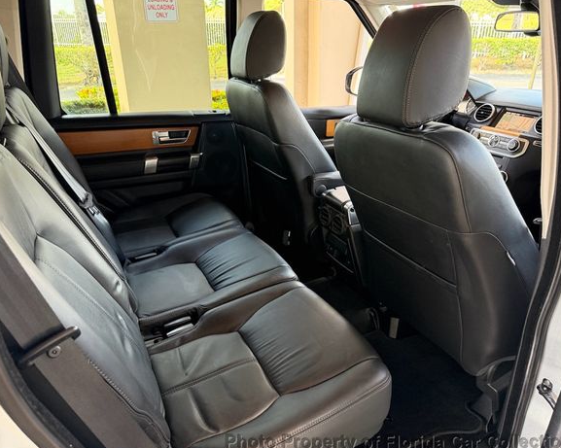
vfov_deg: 54.9
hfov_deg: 66.0
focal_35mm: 26
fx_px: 431
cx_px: 293
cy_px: 229
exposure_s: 1/60
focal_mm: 6.76
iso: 320
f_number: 1.78
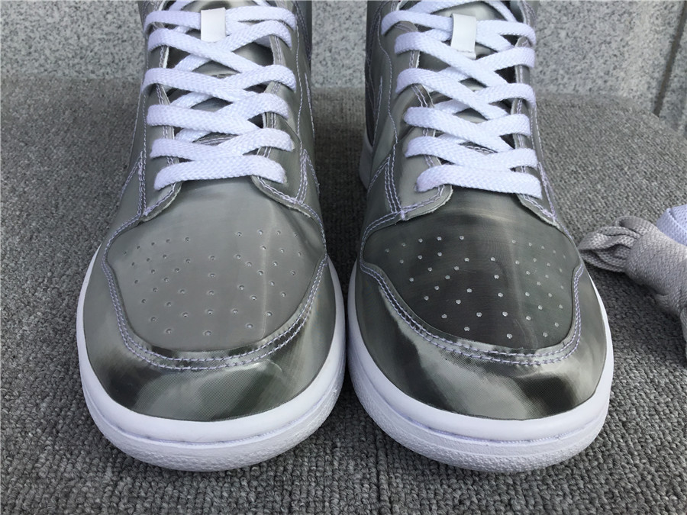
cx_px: 344
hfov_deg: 58.4
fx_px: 615
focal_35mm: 31
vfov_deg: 45.4
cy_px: 258
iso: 25
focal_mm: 3.3
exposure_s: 1/895
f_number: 2.4
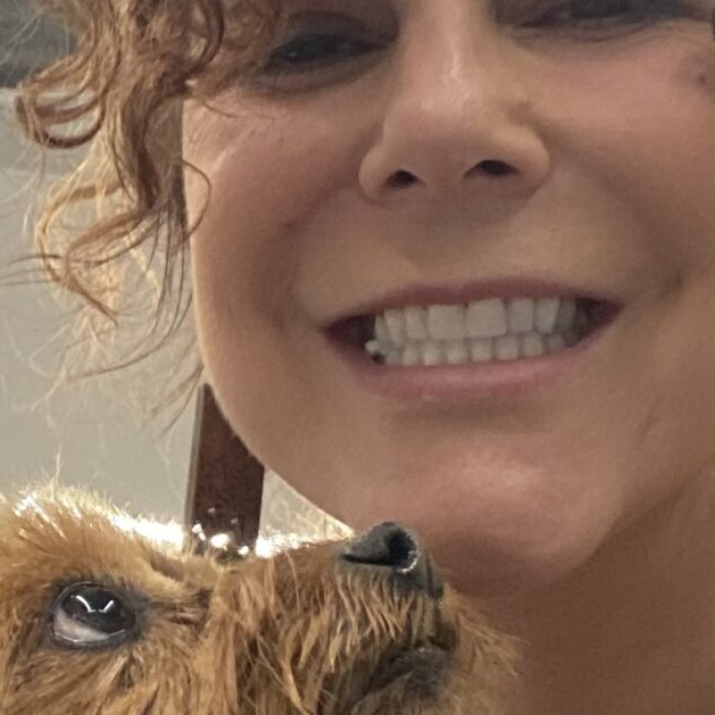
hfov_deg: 15.6
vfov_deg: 16.1
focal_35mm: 108
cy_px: 437
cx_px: -111
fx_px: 2524
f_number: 2.2
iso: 125
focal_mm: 2.71
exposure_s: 1/60
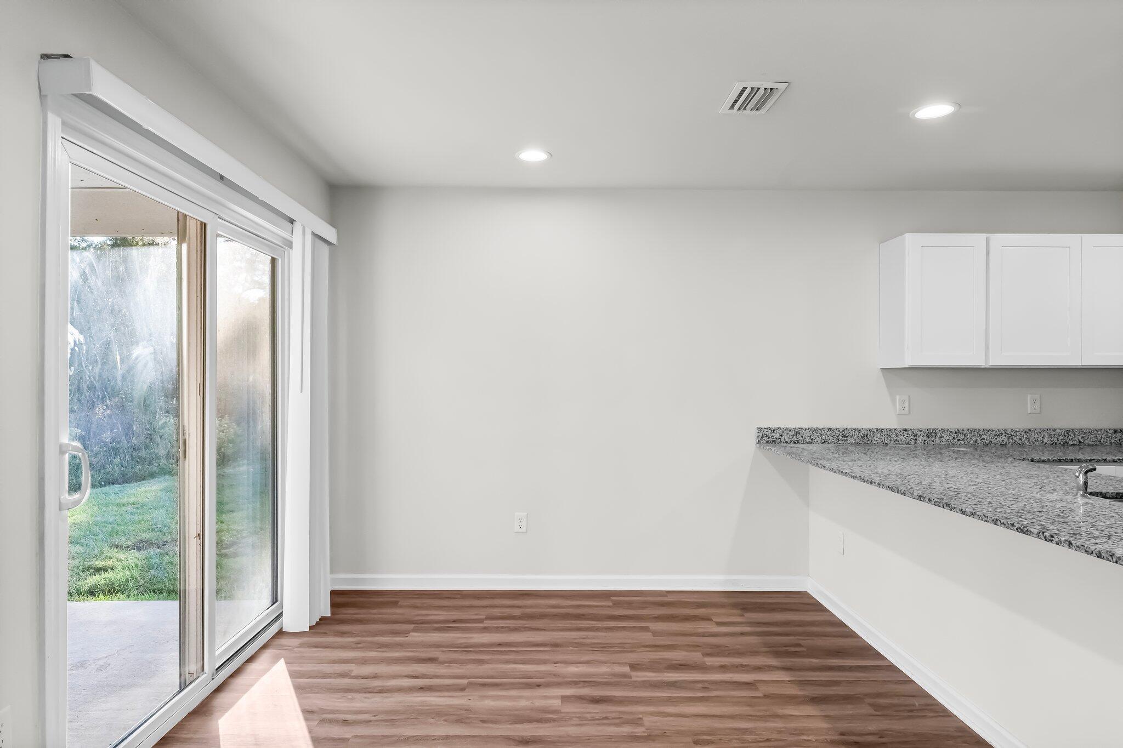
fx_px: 633
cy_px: 374
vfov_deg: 61.2
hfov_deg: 83.1
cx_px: 562
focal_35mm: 20
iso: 2500
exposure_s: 1/15
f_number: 8
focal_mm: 20.3
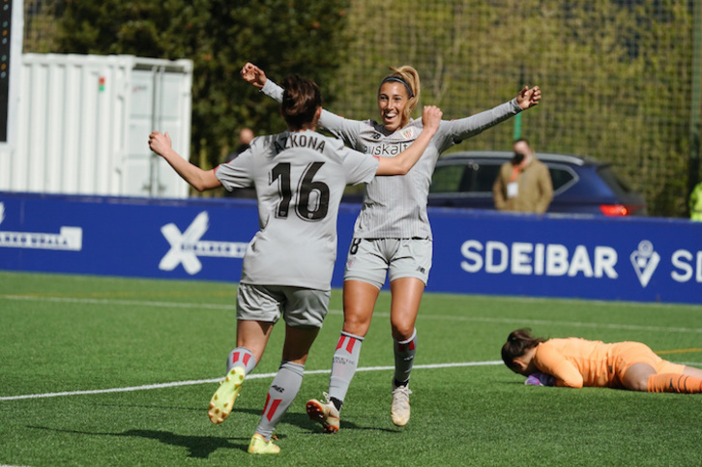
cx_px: 351
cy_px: 234
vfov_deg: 4.7
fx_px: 5748
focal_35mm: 295
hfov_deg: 7.0
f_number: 6.3
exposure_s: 1/6400
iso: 1000
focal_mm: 295
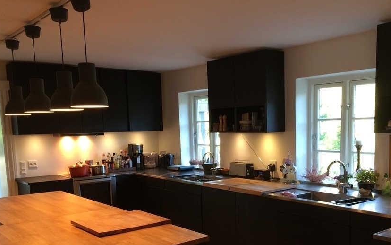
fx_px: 405
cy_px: 178
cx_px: 228
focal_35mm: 38
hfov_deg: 51.3
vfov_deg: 33.1
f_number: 2.2
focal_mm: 4.15
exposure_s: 1/33
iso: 100
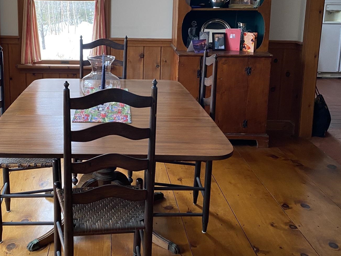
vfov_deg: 34.5
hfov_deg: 44.9
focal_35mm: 41
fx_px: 404
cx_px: 104
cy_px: 68
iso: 100
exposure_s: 1/60
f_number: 1.8
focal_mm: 4.25
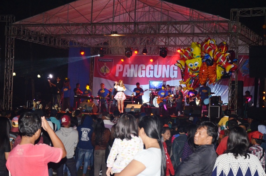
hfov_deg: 25.7
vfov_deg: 17.2
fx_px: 583
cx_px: 133
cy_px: 90
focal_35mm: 79
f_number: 5
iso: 1600
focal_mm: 50
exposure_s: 1/80
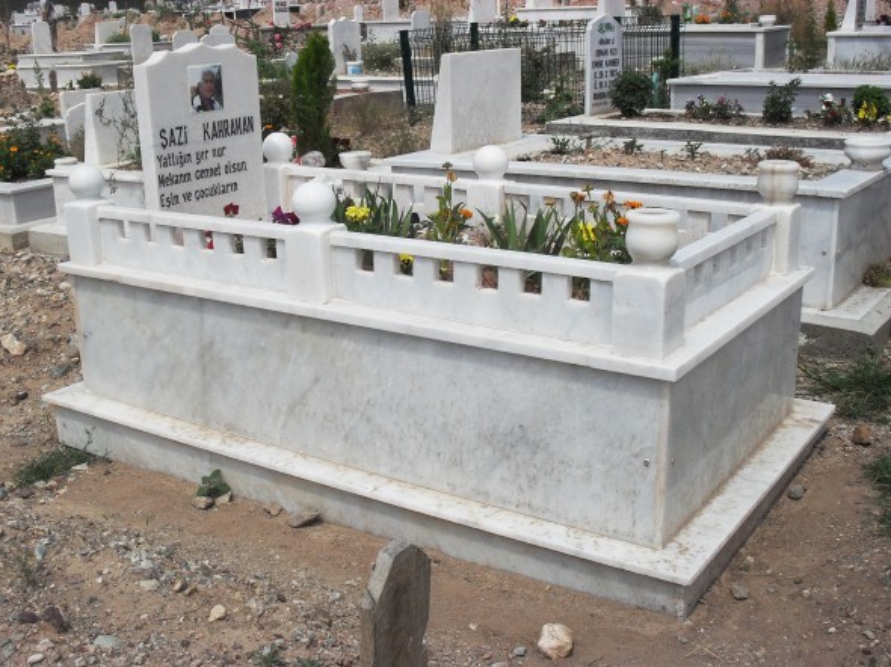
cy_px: 334
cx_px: 446
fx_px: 1081
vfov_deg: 34.3
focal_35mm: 42
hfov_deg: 44.8
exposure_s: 1/500
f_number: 9.2
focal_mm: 7.5
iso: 100
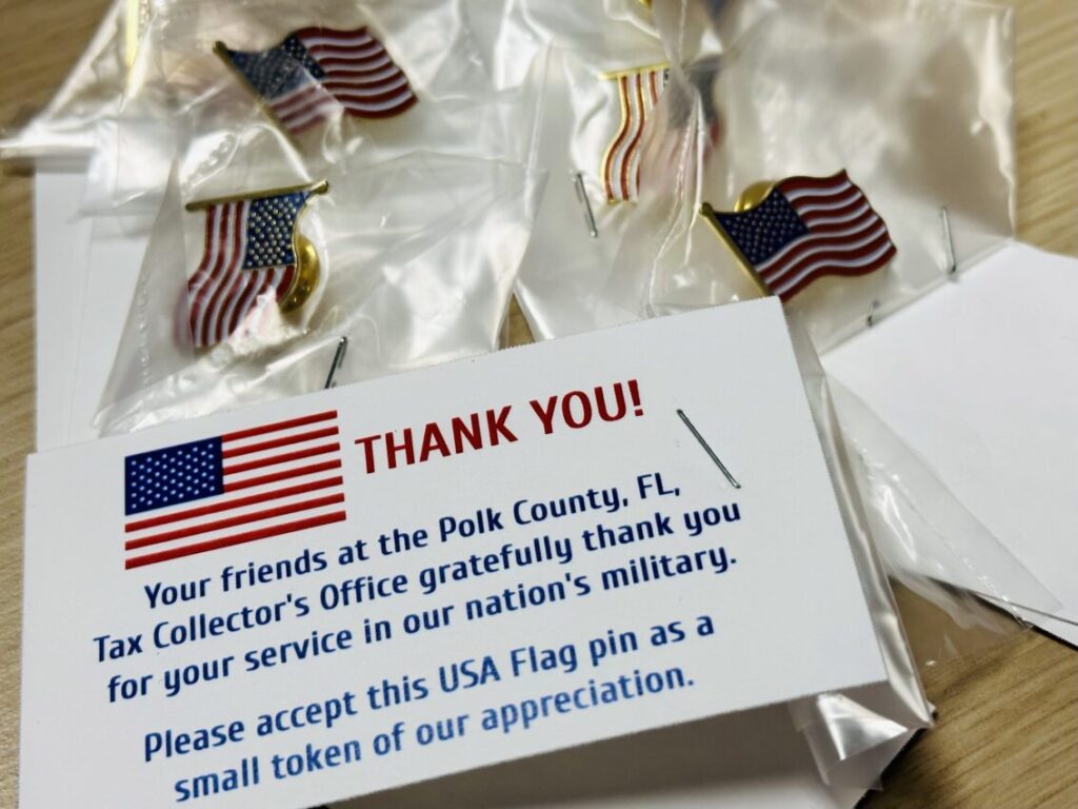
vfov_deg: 30.3
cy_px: 404
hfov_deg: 39.7
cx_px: 539
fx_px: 1495
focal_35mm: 48
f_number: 1.78
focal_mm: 6.86
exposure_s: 1/120
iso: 80
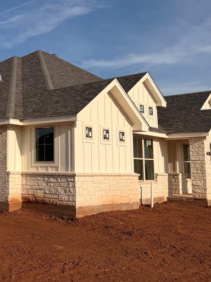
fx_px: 390
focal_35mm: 48
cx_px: 23
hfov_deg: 29.1
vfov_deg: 39.4
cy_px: 107
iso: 80
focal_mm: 6.76
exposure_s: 1/8130
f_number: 1.78
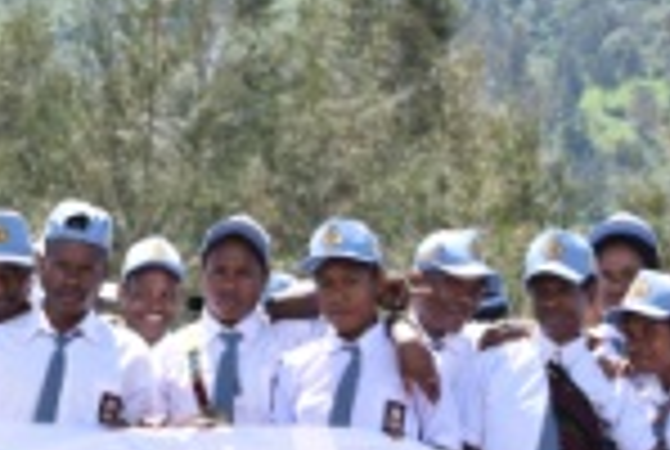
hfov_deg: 7.4
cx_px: 126
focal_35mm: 279
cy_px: 304
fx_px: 5203
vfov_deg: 4.9
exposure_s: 1/250
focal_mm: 62
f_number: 8
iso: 220
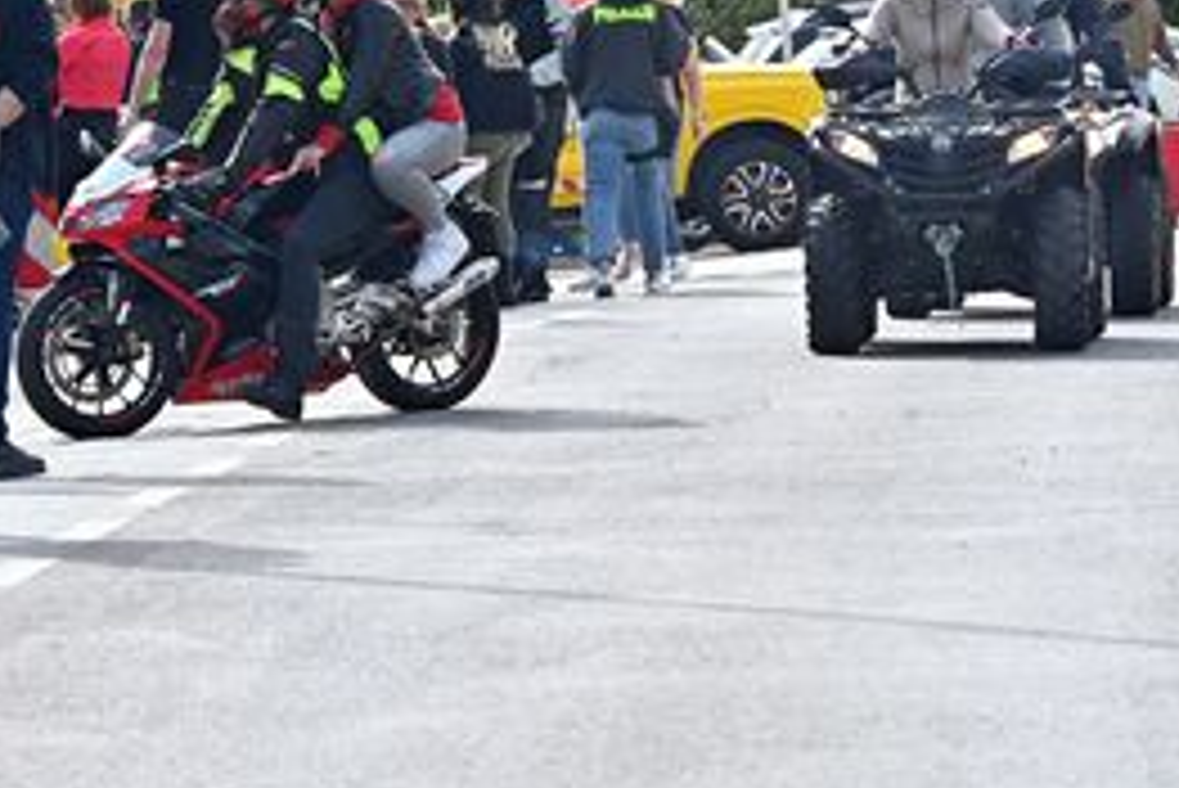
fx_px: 11239
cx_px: 540
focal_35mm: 343
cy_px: 221
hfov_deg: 6.0
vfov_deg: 4.0
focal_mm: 200
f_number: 10
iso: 1600
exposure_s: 1/1600
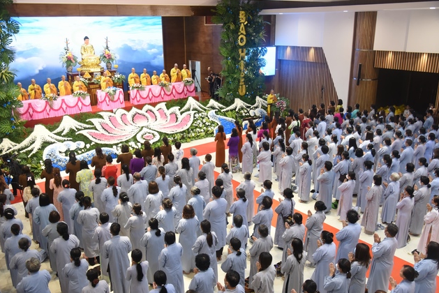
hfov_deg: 60.3
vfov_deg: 42.4
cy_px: 150
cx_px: 218
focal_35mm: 31
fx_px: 378
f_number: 4
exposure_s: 1/80
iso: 1600
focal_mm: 30
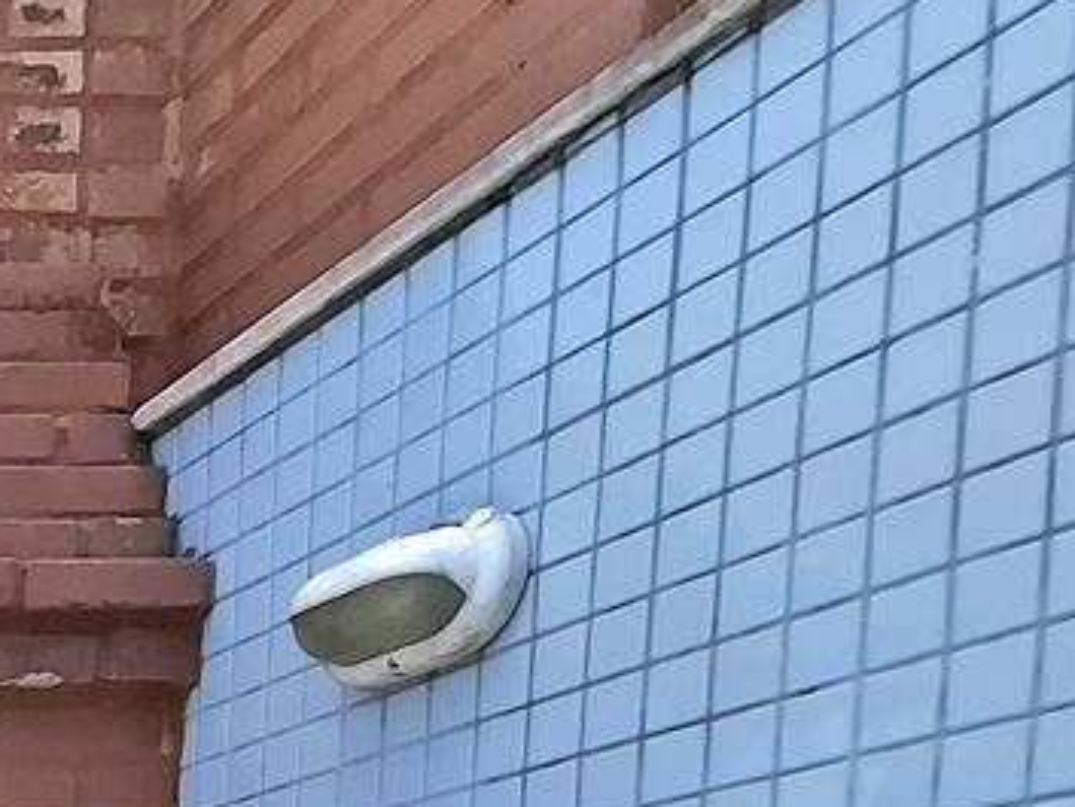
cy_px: 1319
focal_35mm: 53
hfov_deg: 22.0
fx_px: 1646
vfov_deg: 21.4
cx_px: -862
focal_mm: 1.74
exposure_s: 1/1250
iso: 40
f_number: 2.2
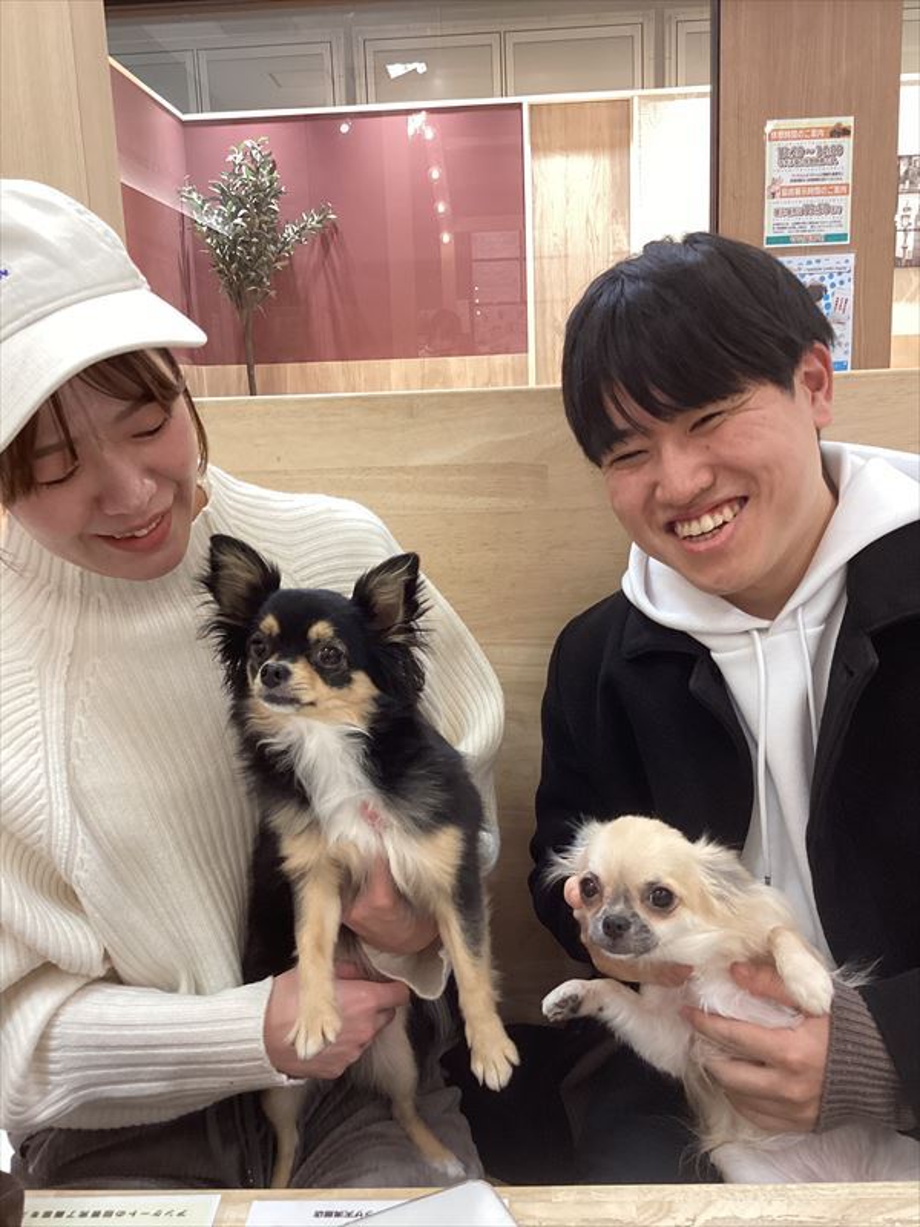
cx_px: 460
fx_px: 1099
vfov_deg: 58.4
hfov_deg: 45.4
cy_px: 614
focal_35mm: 31
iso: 160
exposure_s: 1/60
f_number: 2.4
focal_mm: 3.3
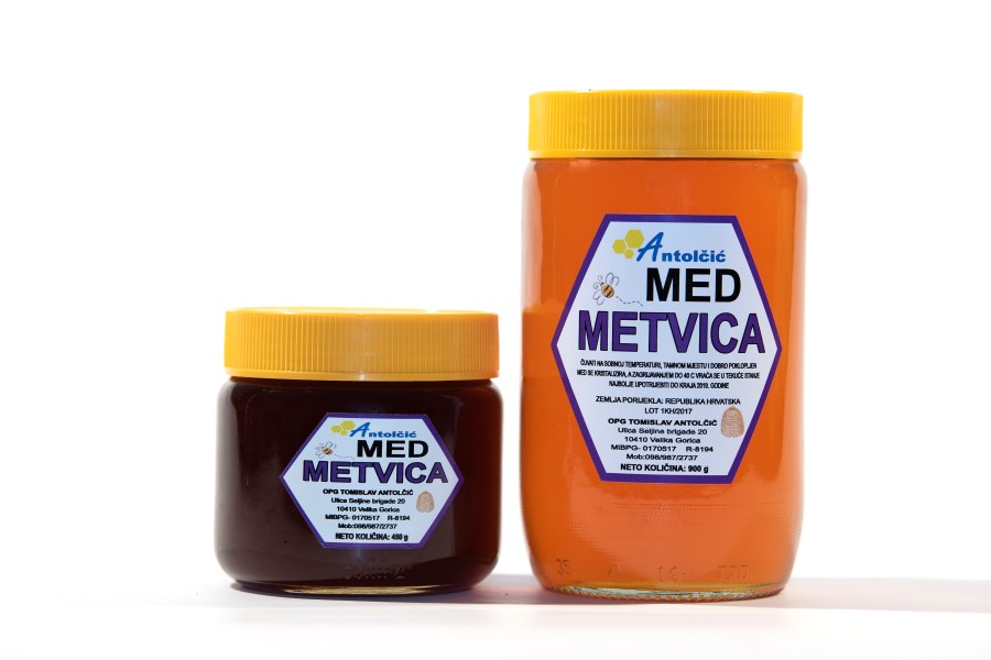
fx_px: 3578
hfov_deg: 15.8
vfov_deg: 10.5
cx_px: 496
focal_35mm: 130
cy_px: 330
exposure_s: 1/200
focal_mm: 130
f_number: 5.6
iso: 100
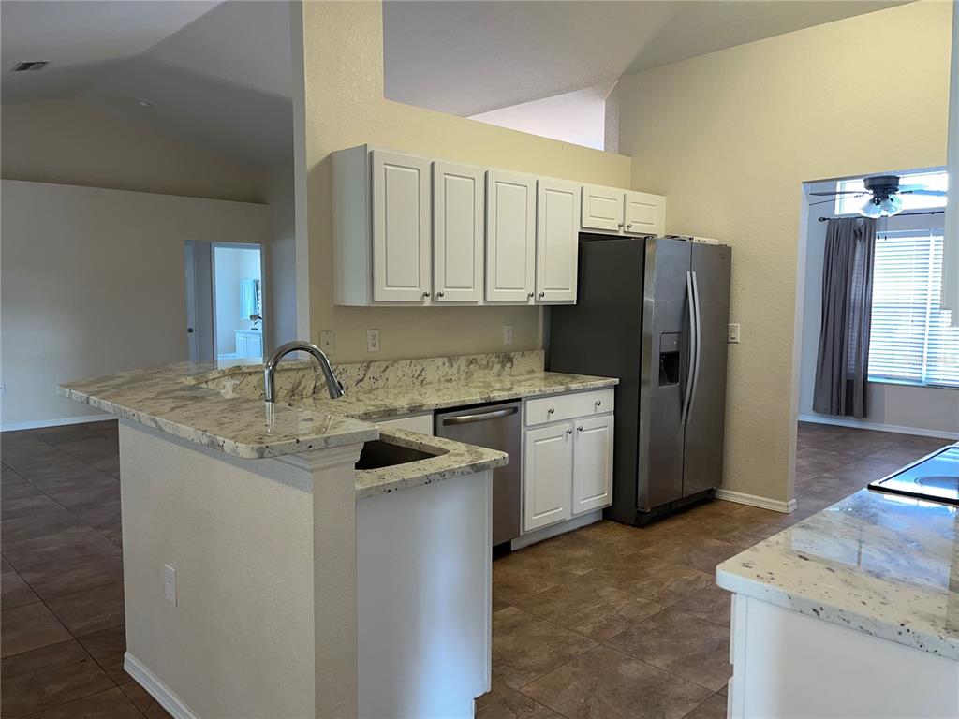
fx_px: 720
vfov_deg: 53.1
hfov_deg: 67.3
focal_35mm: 26
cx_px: 480
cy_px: 360
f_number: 1.6
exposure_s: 1/30
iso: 50
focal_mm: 5.1
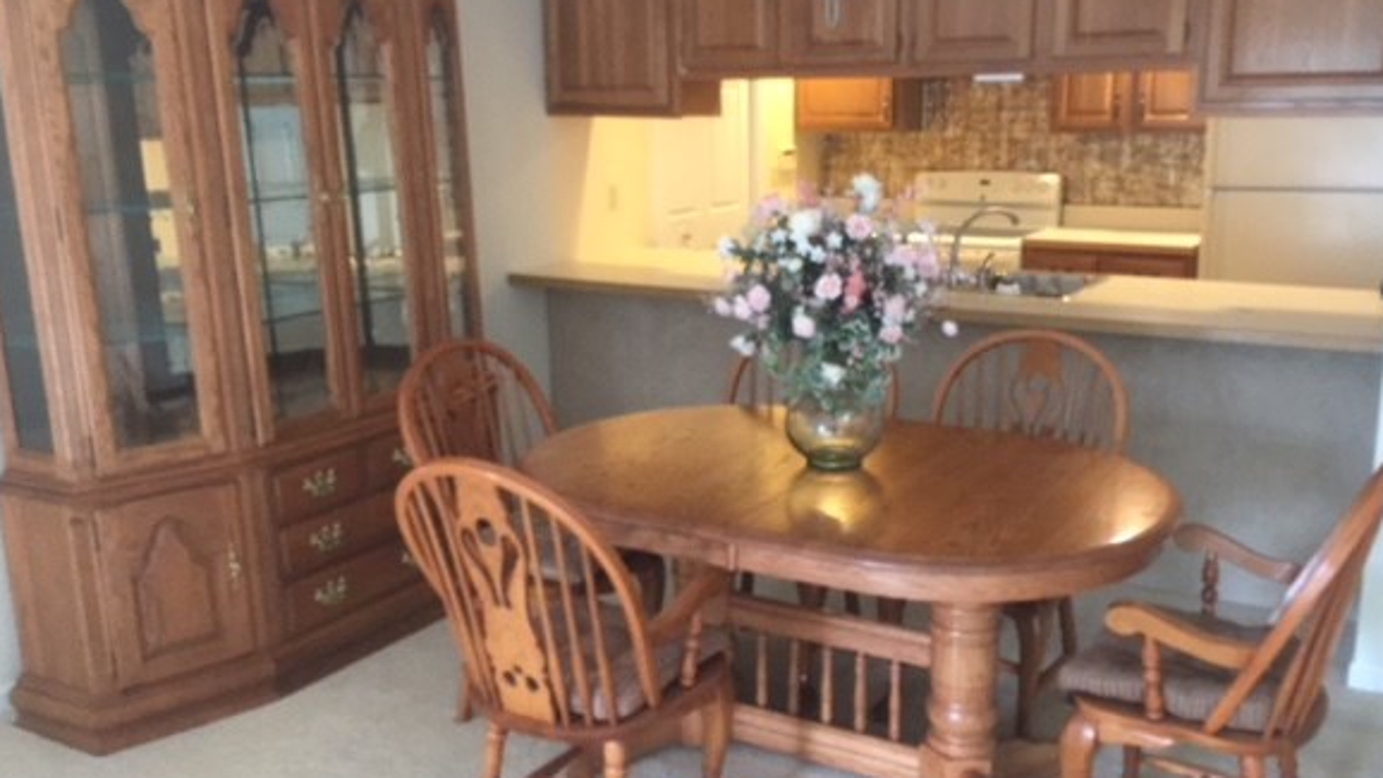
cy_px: 390
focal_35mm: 35
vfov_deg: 33.7
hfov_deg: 56.6
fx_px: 1283
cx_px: 739
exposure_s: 1/30
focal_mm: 4.15
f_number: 2.2
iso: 200
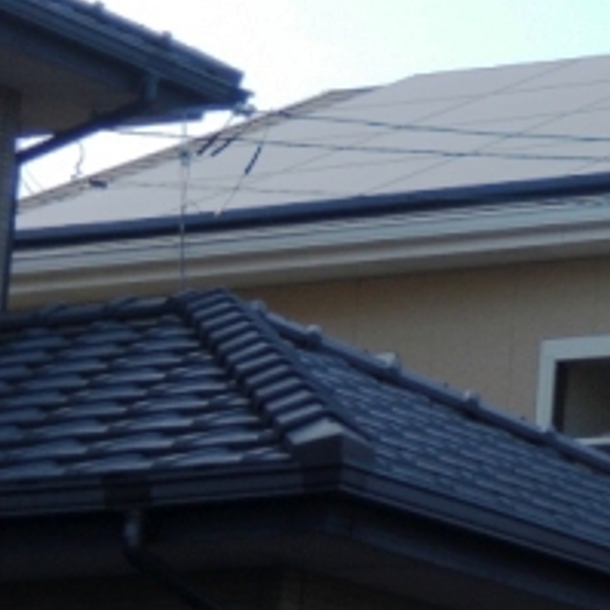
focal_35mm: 227
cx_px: 644
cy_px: 196
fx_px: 4526
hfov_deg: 7.7
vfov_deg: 7.7
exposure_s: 1/160
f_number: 5.9
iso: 64
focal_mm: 18.9
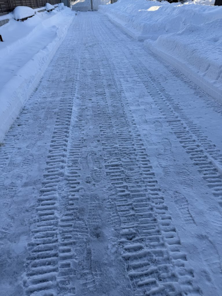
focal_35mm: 24
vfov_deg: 71.6
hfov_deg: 56.8
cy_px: 148
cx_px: 111
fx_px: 205
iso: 80
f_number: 1.78
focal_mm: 6.76
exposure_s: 1/1949
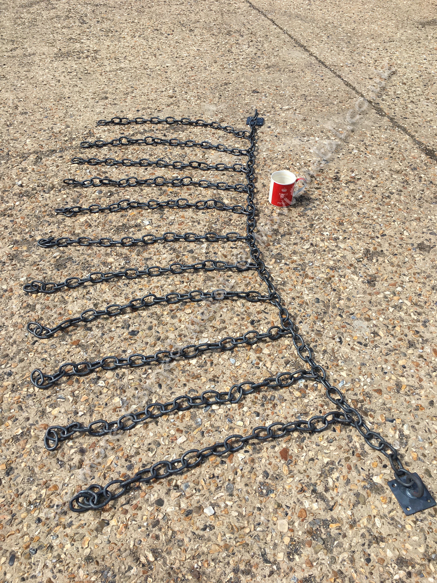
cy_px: 292
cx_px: 218
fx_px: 488
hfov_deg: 48.2
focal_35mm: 29
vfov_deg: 61.7
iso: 25
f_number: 2.2
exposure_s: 1/1040
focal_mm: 4.15
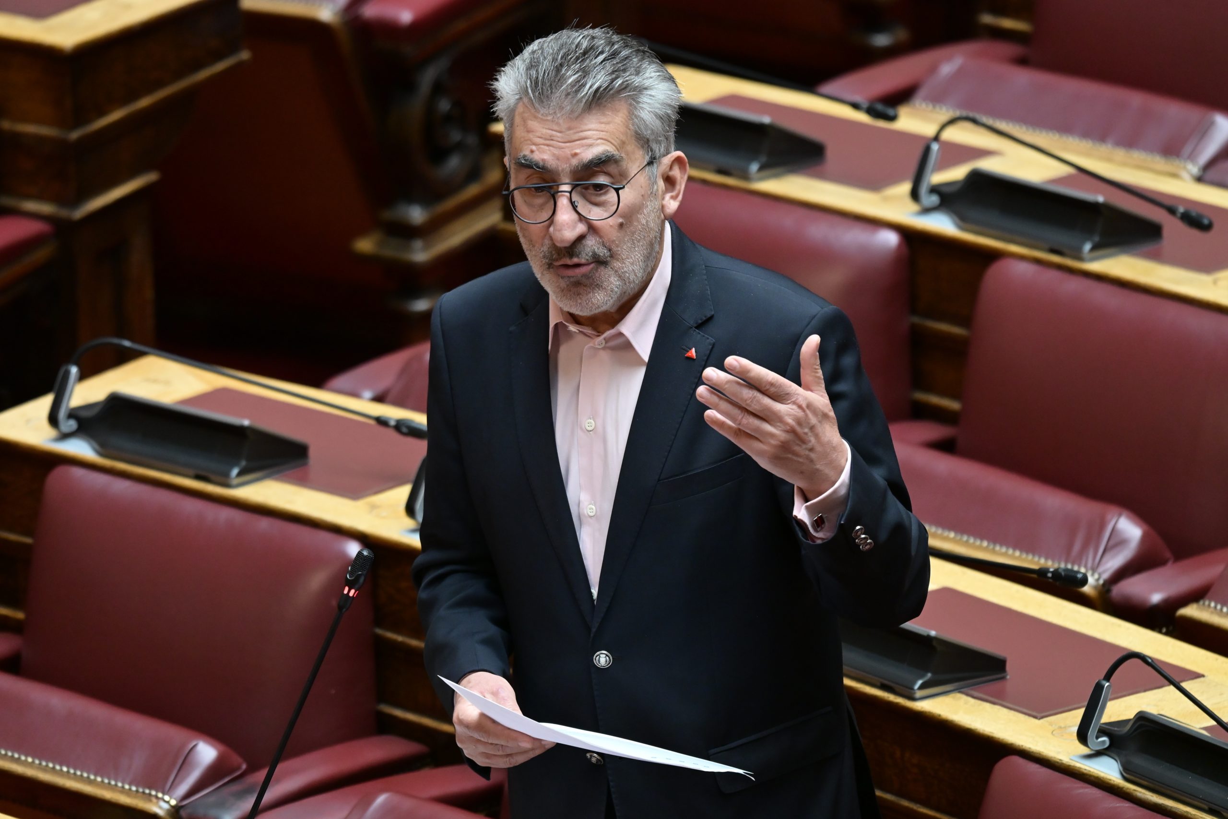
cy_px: 410
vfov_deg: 3.0
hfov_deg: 4.5
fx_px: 15691
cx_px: 614
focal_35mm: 460
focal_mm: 460
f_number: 6
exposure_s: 1/250
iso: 4500
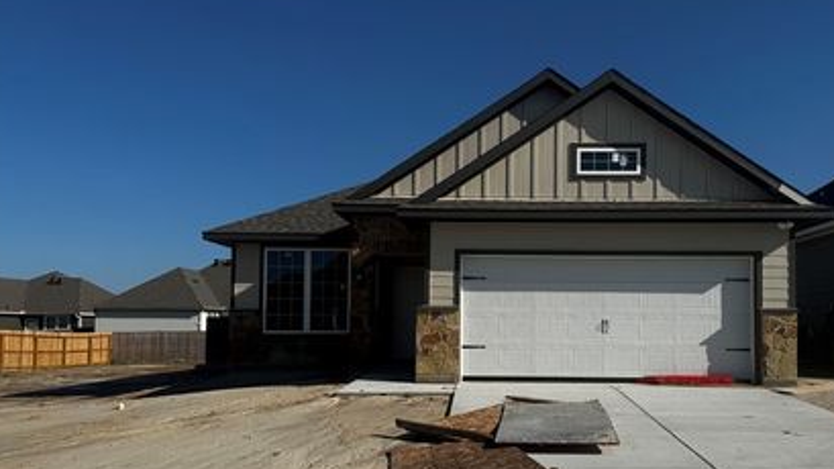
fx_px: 708
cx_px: 491
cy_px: 291
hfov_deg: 60.6
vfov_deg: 36.5
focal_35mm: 32
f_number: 1.78
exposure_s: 1/9009
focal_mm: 6.76
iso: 80
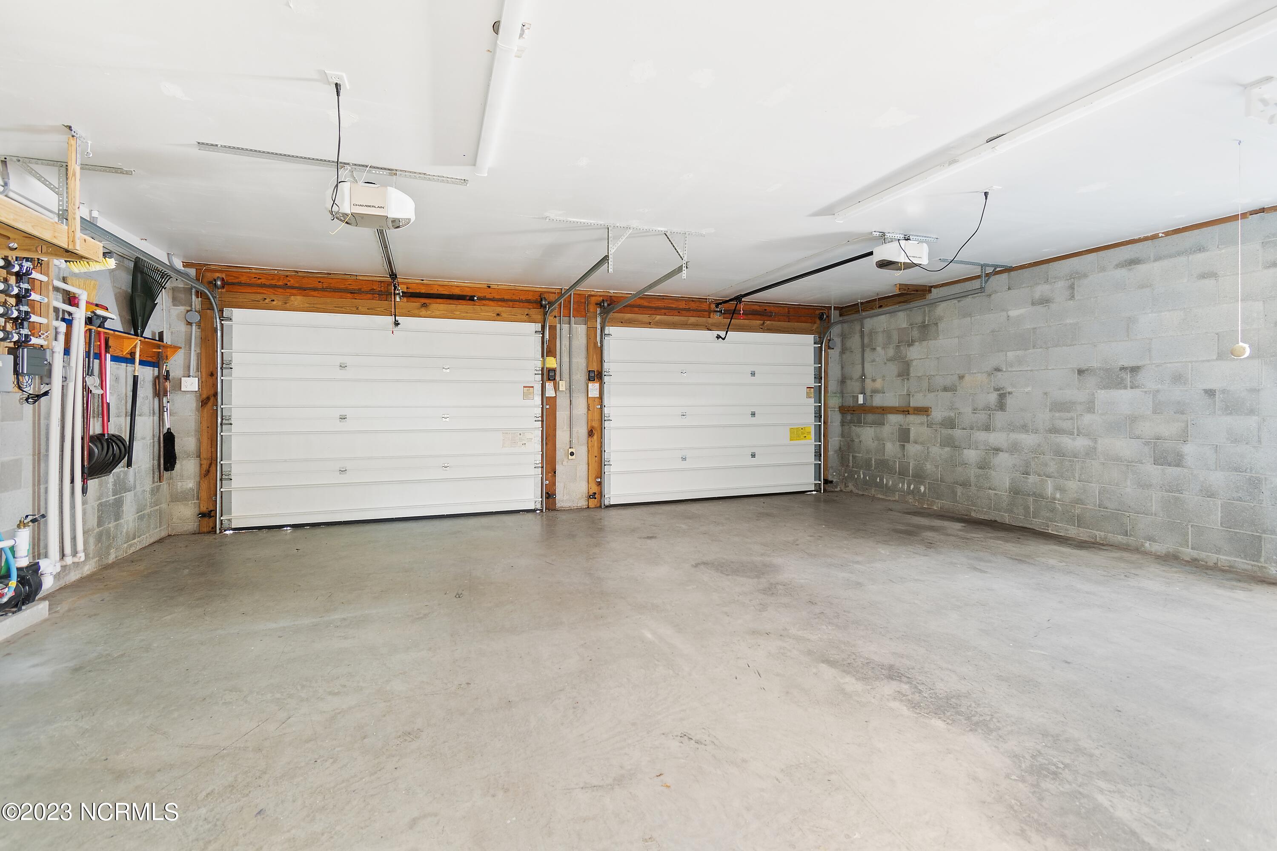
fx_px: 532
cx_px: 638
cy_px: 426
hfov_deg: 100.4
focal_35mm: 15
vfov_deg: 77.3
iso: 100
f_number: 4.5
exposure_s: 4
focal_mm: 10
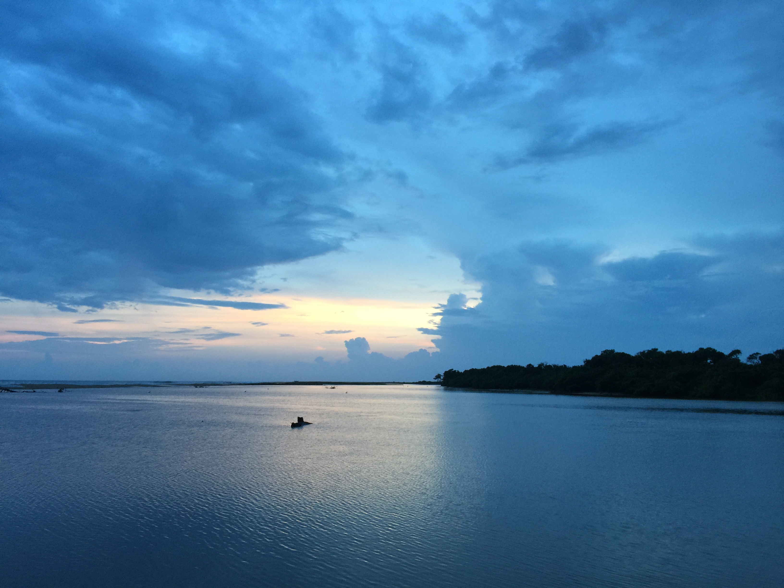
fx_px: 657
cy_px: 294
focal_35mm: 29
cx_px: 392
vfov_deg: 48.2
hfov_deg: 61.7
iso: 32
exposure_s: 1/15
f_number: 2.2
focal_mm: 4.15
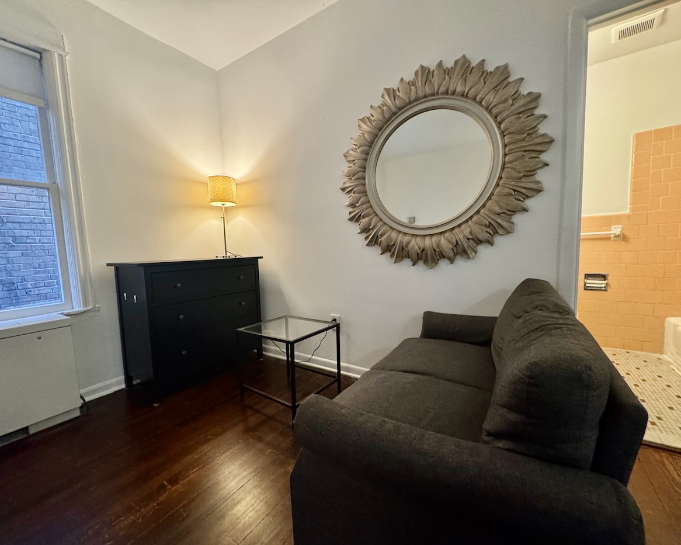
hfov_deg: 96.6
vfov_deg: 84.0
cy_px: 277
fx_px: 302
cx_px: 313
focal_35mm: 15
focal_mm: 2.22
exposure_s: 1/60
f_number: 2.2
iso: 500
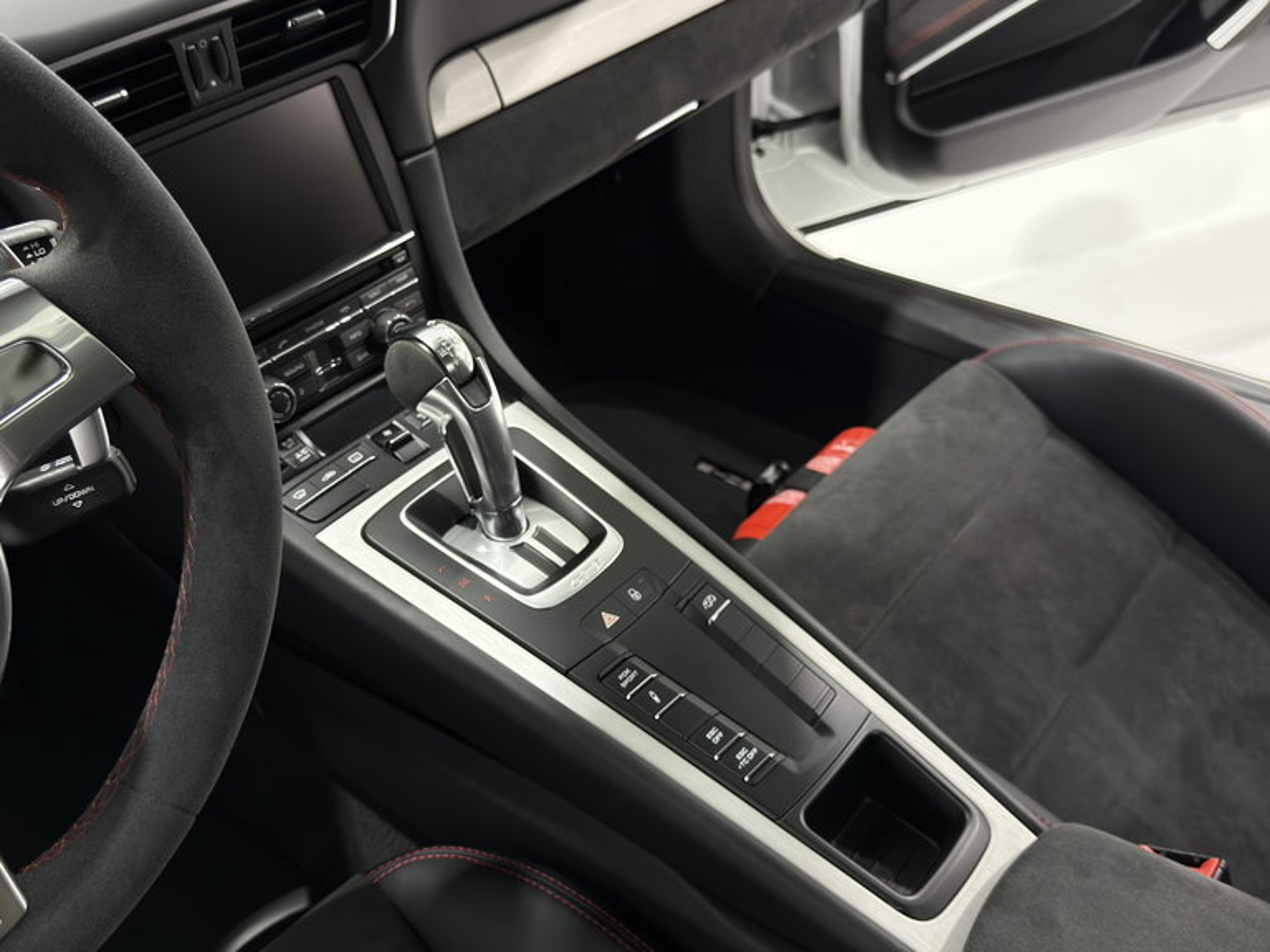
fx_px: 1284
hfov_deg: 52.6
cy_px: 476
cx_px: 635
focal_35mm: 35
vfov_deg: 40.7
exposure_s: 1/60
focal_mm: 6.76
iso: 80
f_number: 1.78
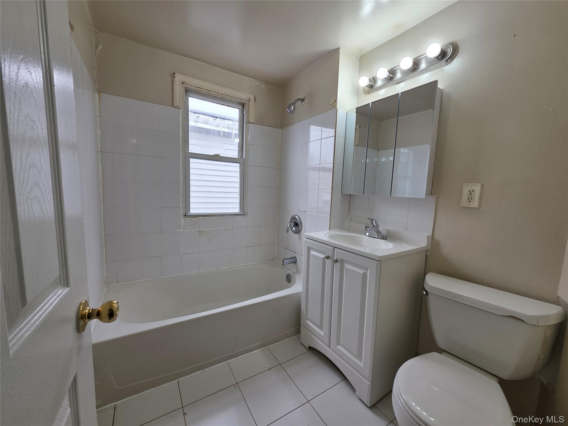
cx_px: 284
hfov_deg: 106.2
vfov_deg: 89.9
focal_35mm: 13
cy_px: 213
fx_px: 213
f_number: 1.9
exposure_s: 1/120
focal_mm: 2.2
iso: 25
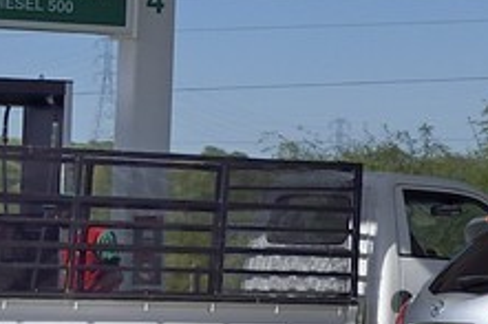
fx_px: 3535
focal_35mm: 261
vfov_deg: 5.2
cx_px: 1473
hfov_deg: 7.1
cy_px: -55
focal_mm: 36
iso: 400
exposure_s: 1/1000
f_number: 13
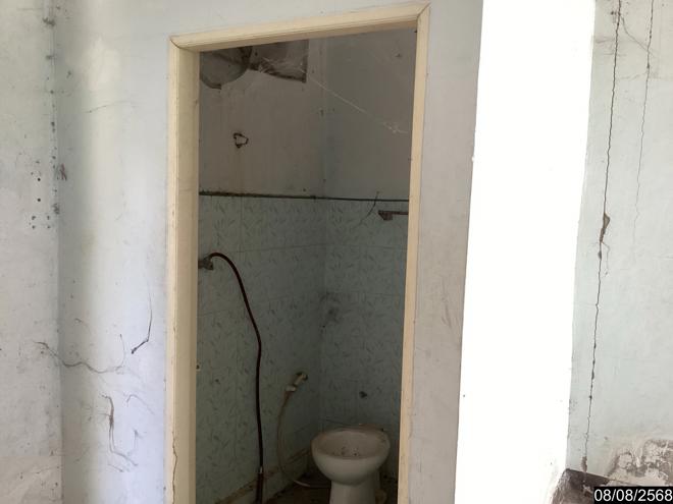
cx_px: 336
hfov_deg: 58.4
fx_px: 603
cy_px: 252
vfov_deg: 45.4
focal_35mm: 31
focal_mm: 3.3
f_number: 2.4
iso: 400
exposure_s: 1/30
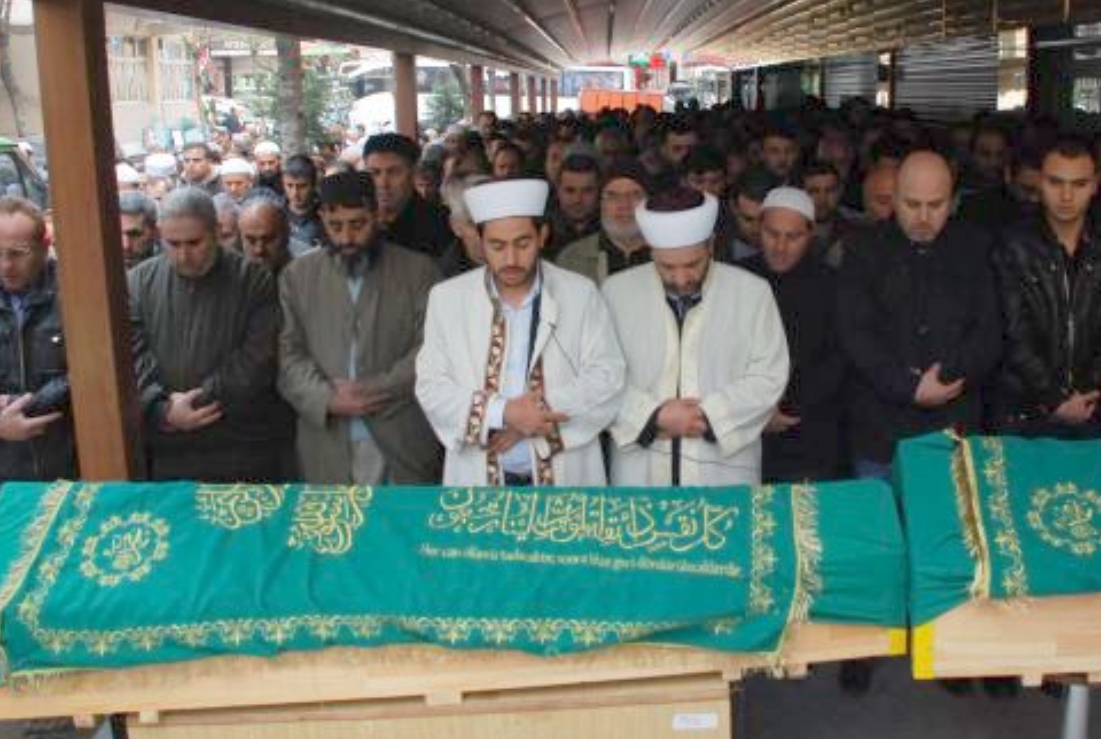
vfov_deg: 36.9
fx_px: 1103
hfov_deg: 52.7
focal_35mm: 36
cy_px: 310
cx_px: 654
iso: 1000
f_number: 8
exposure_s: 1/250
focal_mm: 18
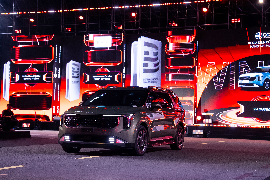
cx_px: 135
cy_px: 90
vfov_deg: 19.5
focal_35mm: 70
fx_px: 525
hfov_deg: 28.8
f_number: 4
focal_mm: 70
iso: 1600
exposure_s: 1/320
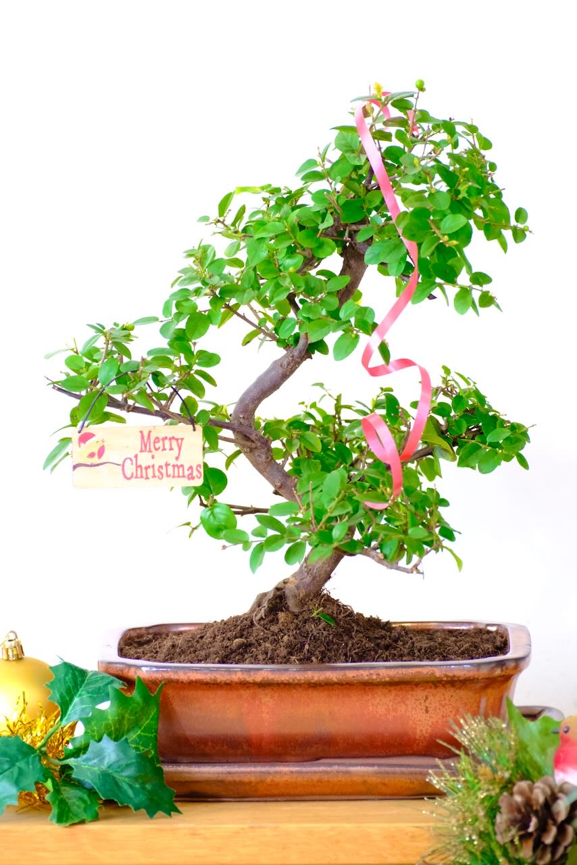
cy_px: 432
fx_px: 8650
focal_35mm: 360
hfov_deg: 3.8
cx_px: 288
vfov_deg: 5.7
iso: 2000
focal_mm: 239.8
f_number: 6.4
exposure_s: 1/30
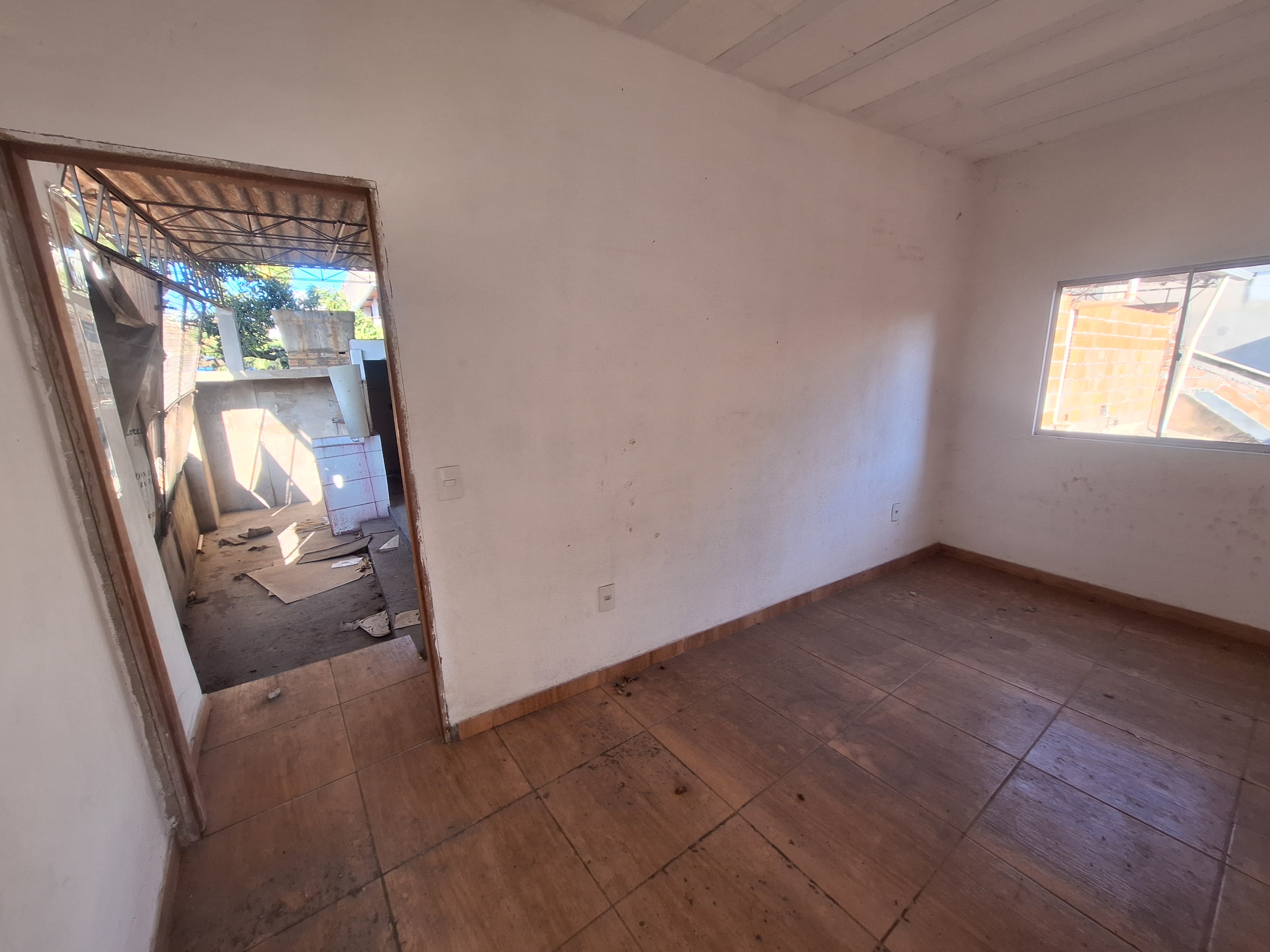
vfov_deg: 89.9
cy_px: 476
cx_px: 635
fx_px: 477
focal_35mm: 13
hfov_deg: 106.2
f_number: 2.2
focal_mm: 1.74
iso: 50
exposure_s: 1/100
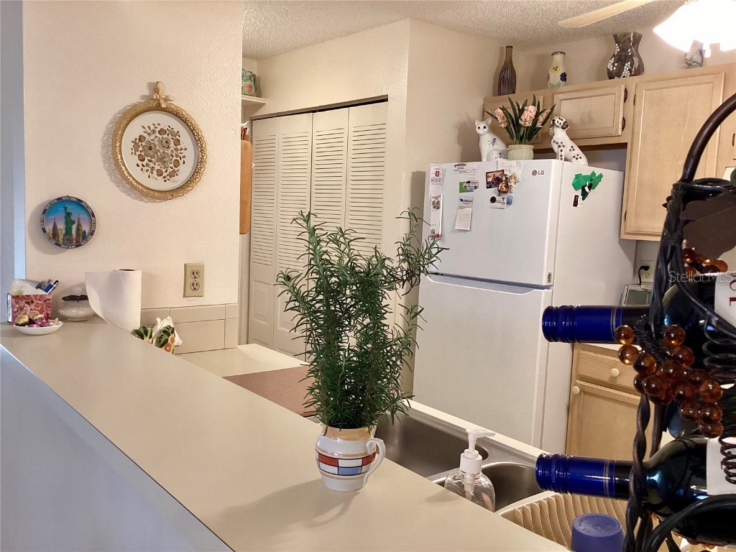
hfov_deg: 58.4
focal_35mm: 31
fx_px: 659
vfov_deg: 45.4
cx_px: 368
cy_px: 276
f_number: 2.4
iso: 200
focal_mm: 3.3
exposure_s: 1/60
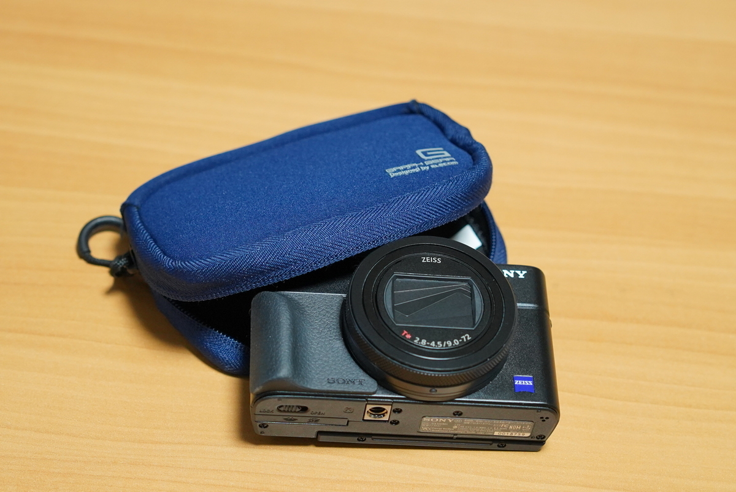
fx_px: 1678
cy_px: 246
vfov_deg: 16.7
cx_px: 368
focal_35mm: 82
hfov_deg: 24.7
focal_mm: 55
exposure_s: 1/100
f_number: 4
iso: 2500
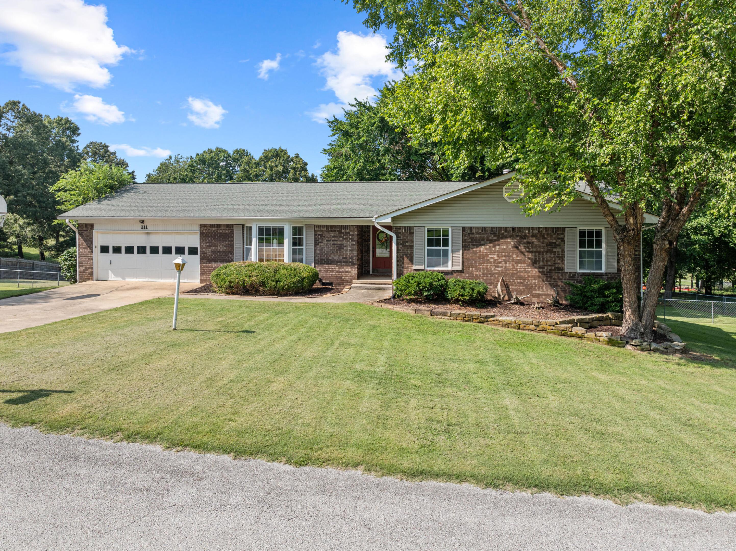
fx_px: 510
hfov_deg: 71.6
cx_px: 368
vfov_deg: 56.8
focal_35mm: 24
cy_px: 276
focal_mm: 12.29
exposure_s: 1/800
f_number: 2.8
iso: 110
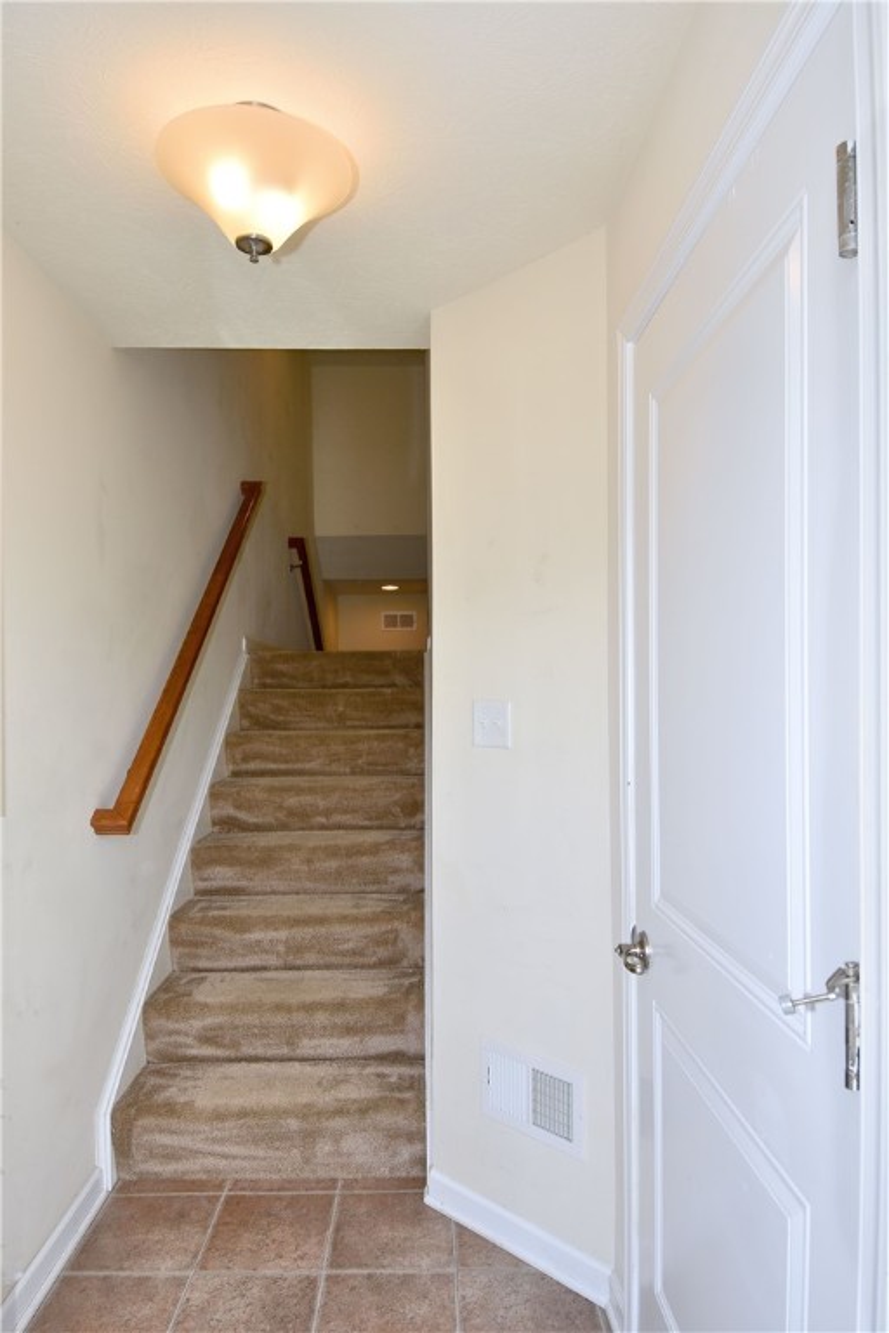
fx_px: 778
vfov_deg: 81.2
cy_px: 666
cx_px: 444
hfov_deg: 59.5
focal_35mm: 21
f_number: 5.6
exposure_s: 1/125
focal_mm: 14
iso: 100
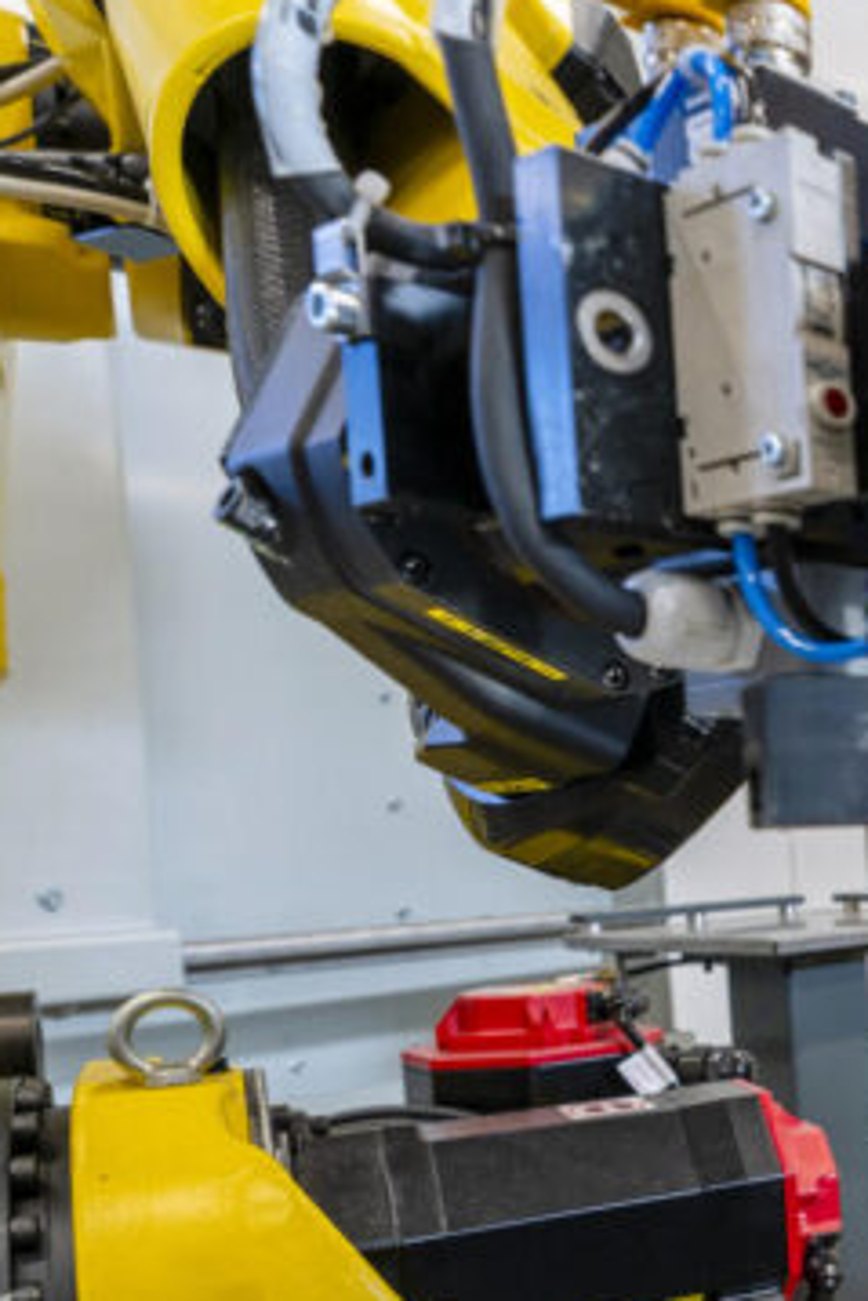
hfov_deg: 24.5
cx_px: 1358
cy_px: 903
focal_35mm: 40
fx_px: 1445
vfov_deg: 47.4
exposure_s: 1/40
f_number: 5
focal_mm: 14
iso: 500
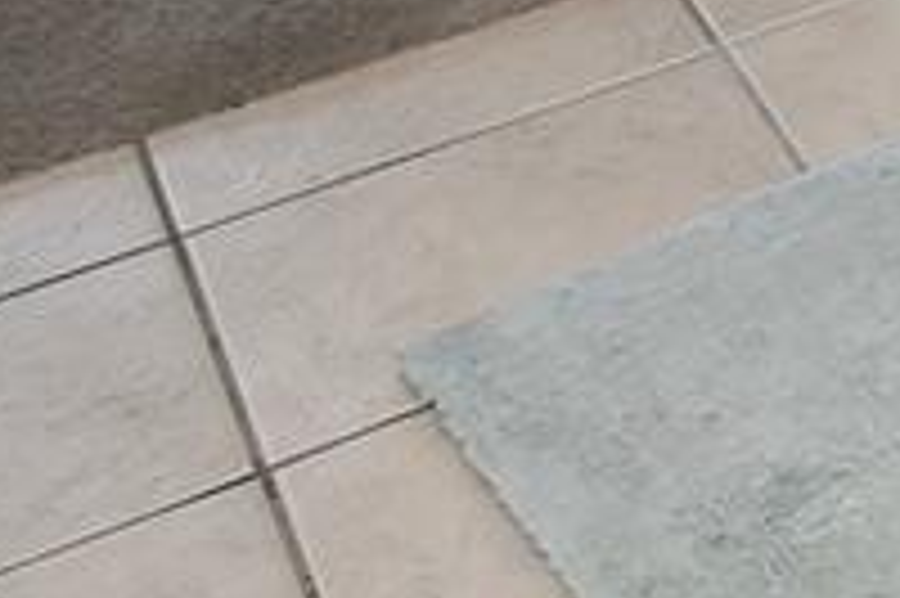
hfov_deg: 11.0
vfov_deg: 8.3
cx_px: 2709
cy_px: -1524
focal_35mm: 120
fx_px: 2997
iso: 100
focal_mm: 10
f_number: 7.1
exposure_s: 1/13
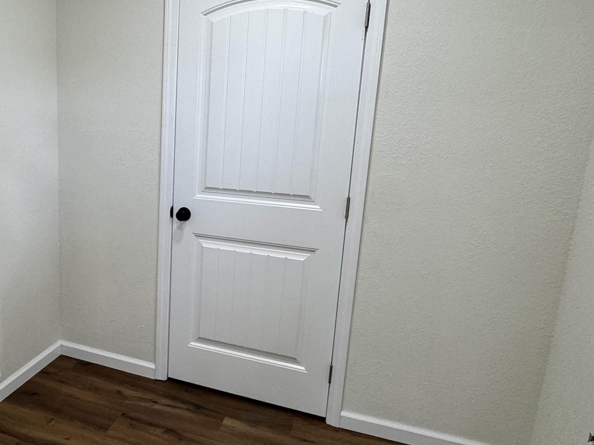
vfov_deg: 51.3
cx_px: 162
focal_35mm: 27
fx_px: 463
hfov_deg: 62.3
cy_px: 204
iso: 125
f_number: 2.2
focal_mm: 2.22
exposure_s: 1/120
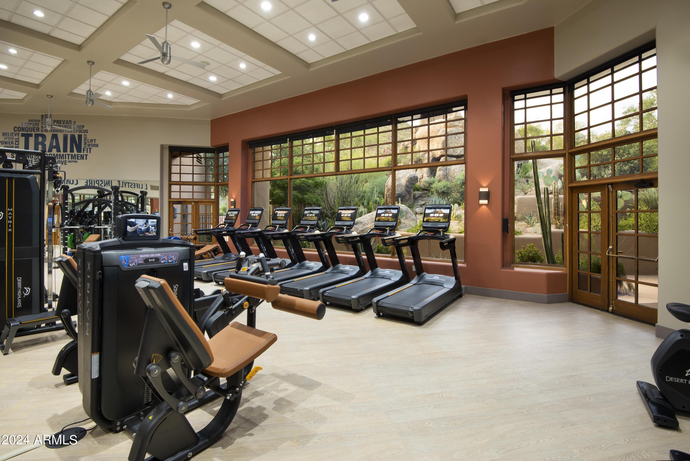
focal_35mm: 16
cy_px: 230
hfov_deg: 96.7
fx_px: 307
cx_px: 345
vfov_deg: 73.8
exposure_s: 1.6
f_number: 14
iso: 100
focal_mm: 16
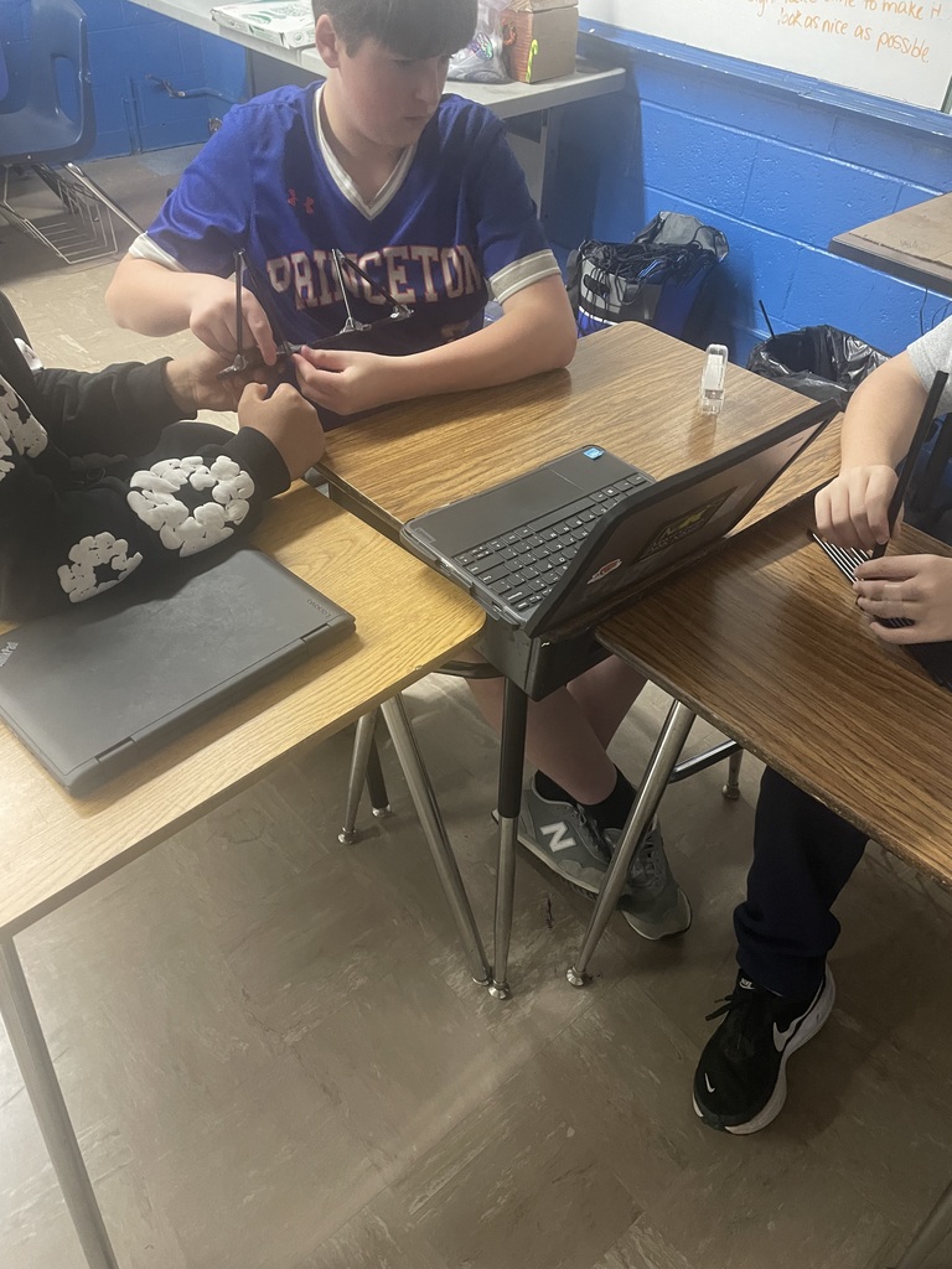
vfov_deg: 67.3
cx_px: 476
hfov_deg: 53.1
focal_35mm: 26
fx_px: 953
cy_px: 634
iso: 400
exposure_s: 1/40
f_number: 1.6
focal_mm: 4.2
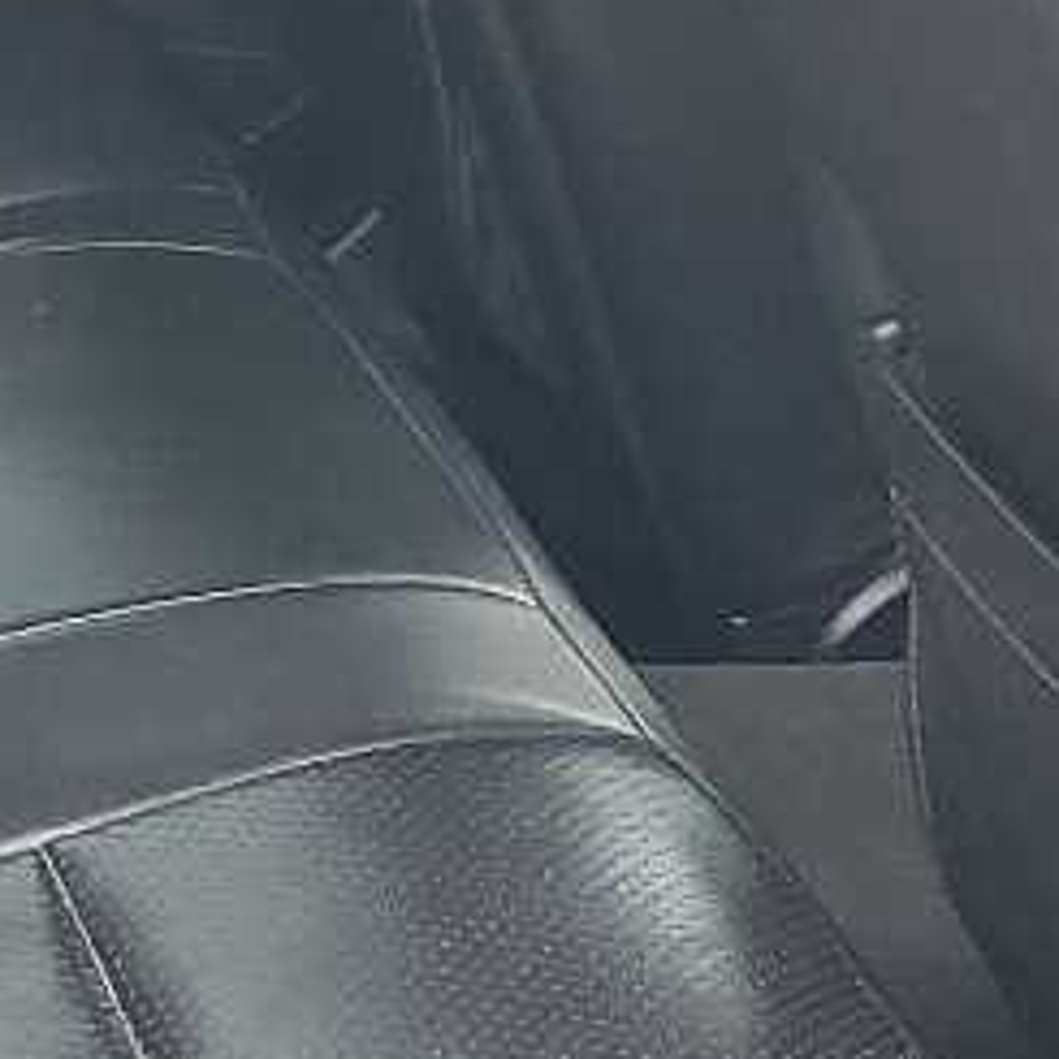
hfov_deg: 11.6
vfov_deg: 11.6
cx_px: 61
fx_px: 5192
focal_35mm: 150
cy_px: 52
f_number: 1.5
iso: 88
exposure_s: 1/120
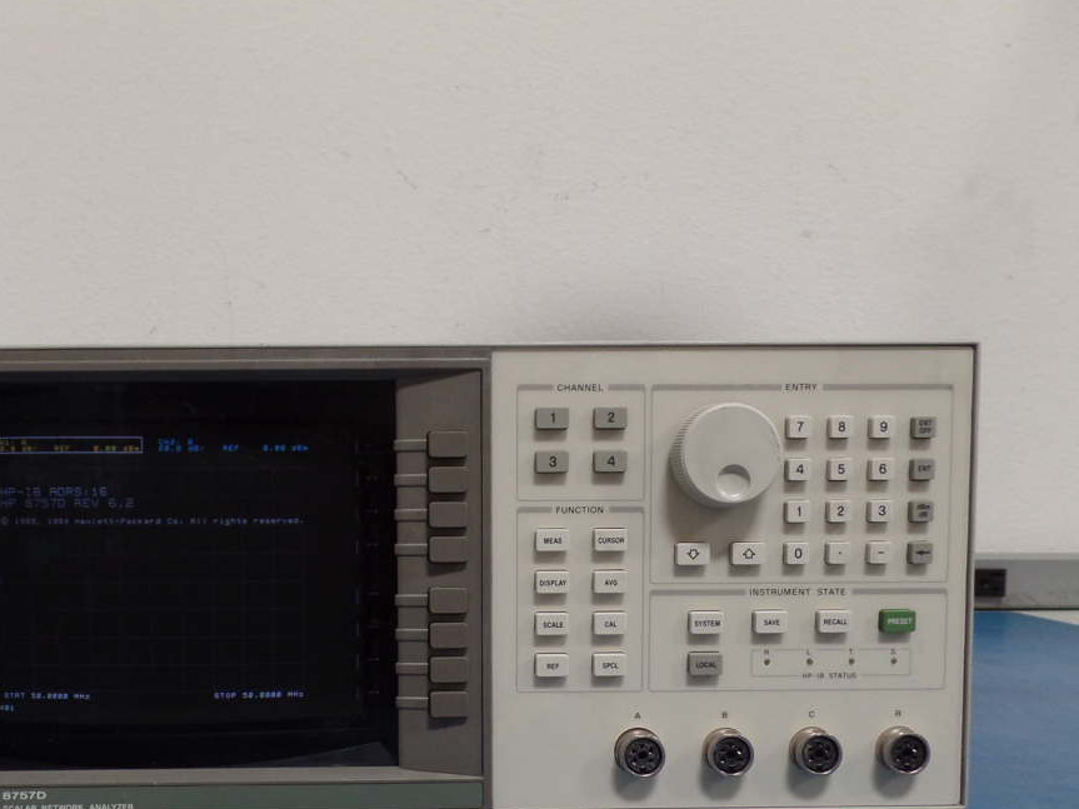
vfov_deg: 43.4
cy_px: 556
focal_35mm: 32
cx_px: 369
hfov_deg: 55.7
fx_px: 997
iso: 240
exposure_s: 1/30
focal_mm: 4.1
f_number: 2.8
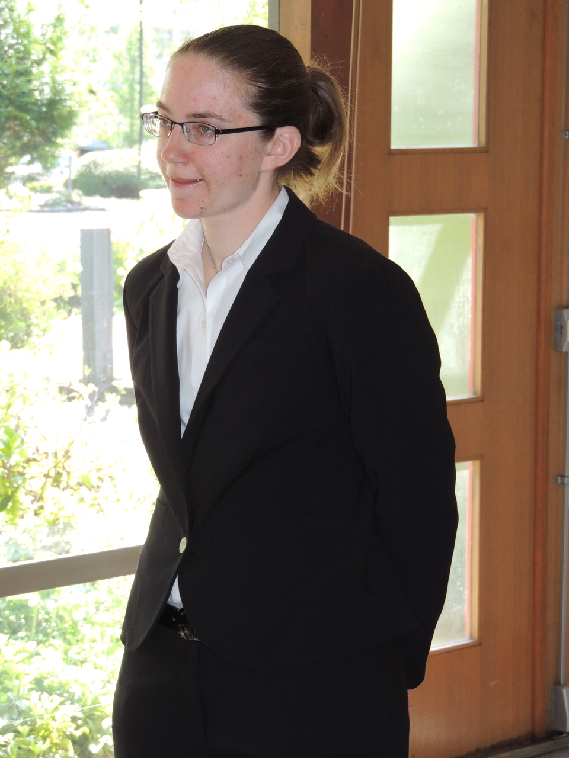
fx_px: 2630
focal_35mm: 120
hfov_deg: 12.3
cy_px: 379
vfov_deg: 16.4
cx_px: 284
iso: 250
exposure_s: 1/60
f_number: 4.2
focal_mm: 21.4
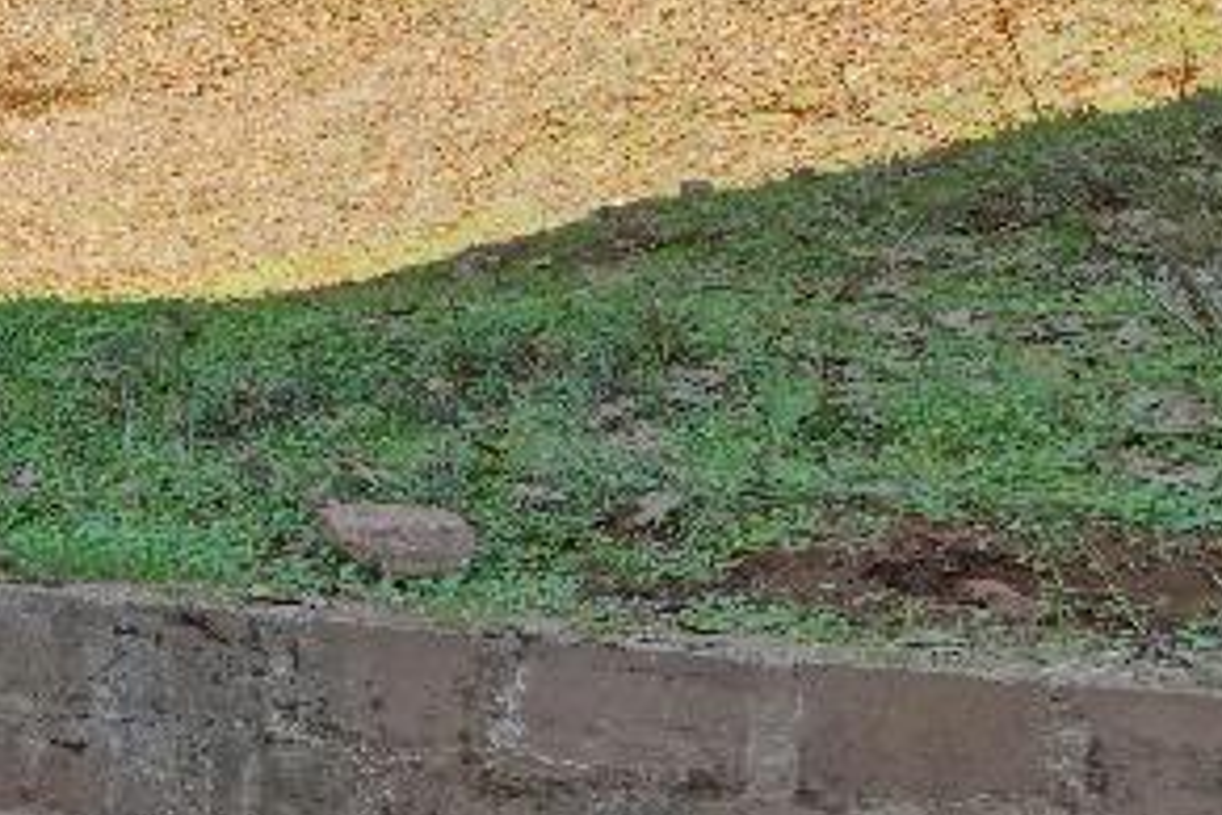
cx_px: -1768
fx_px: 2274
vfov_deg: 20.1
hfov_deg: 14.9
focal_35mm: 67
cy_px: 193
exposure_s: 1/25
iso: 100
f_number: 7.1
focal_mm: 13
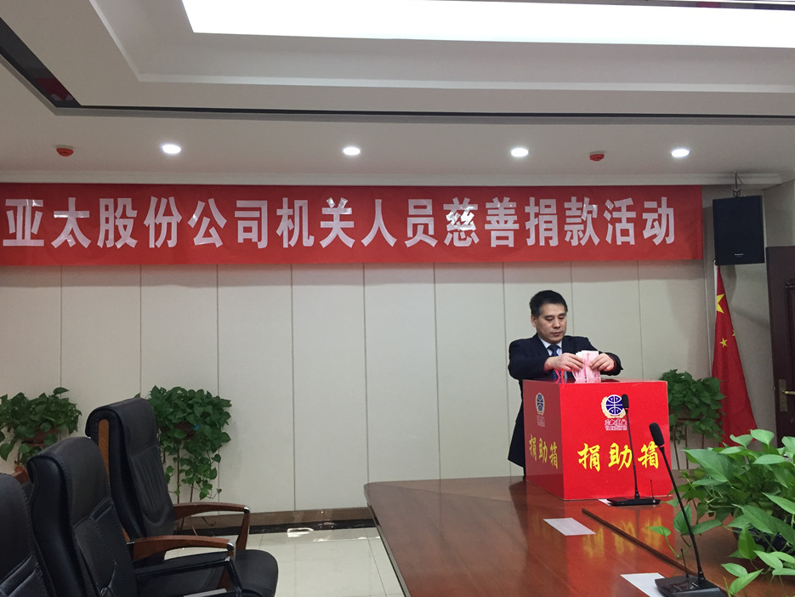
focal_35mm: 31
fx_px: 712
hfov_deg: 58.3
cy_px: 298
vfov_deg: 45.5
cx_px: 389
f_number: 2.2
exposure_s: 1/33
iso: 80
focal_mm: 4.15
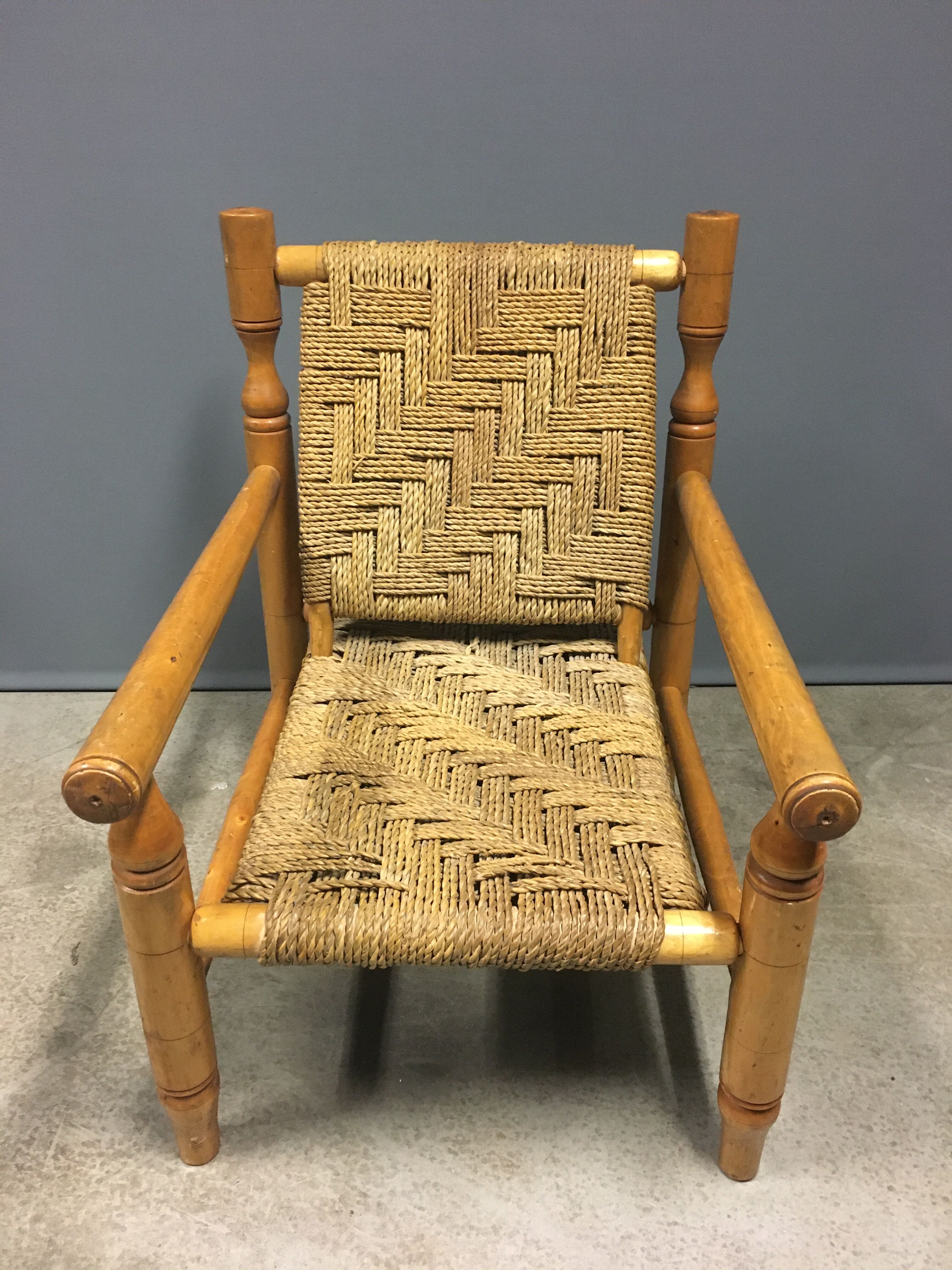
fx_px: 1063
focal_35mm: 29
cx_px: 476
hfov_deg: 48.2
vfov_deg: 61.7
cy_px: 635
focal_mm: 4.15
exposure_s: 1/17
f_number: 2.2
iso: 250
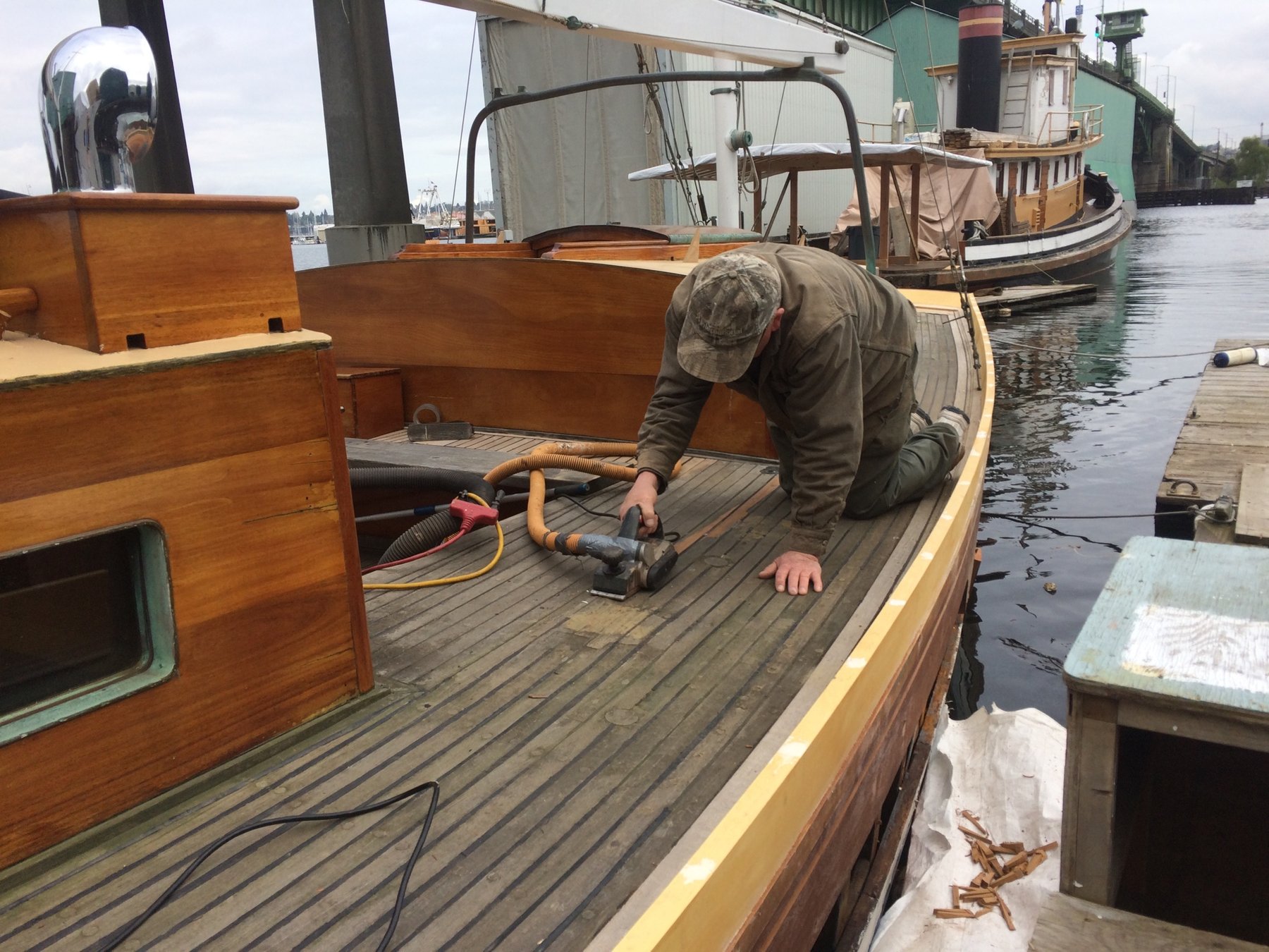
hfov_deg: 61.7
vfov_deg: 48.2
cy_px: 476
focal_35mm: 29
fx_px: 1063
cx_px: 634
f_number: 2.2
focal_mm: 4.15
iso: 32
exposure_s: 1/892
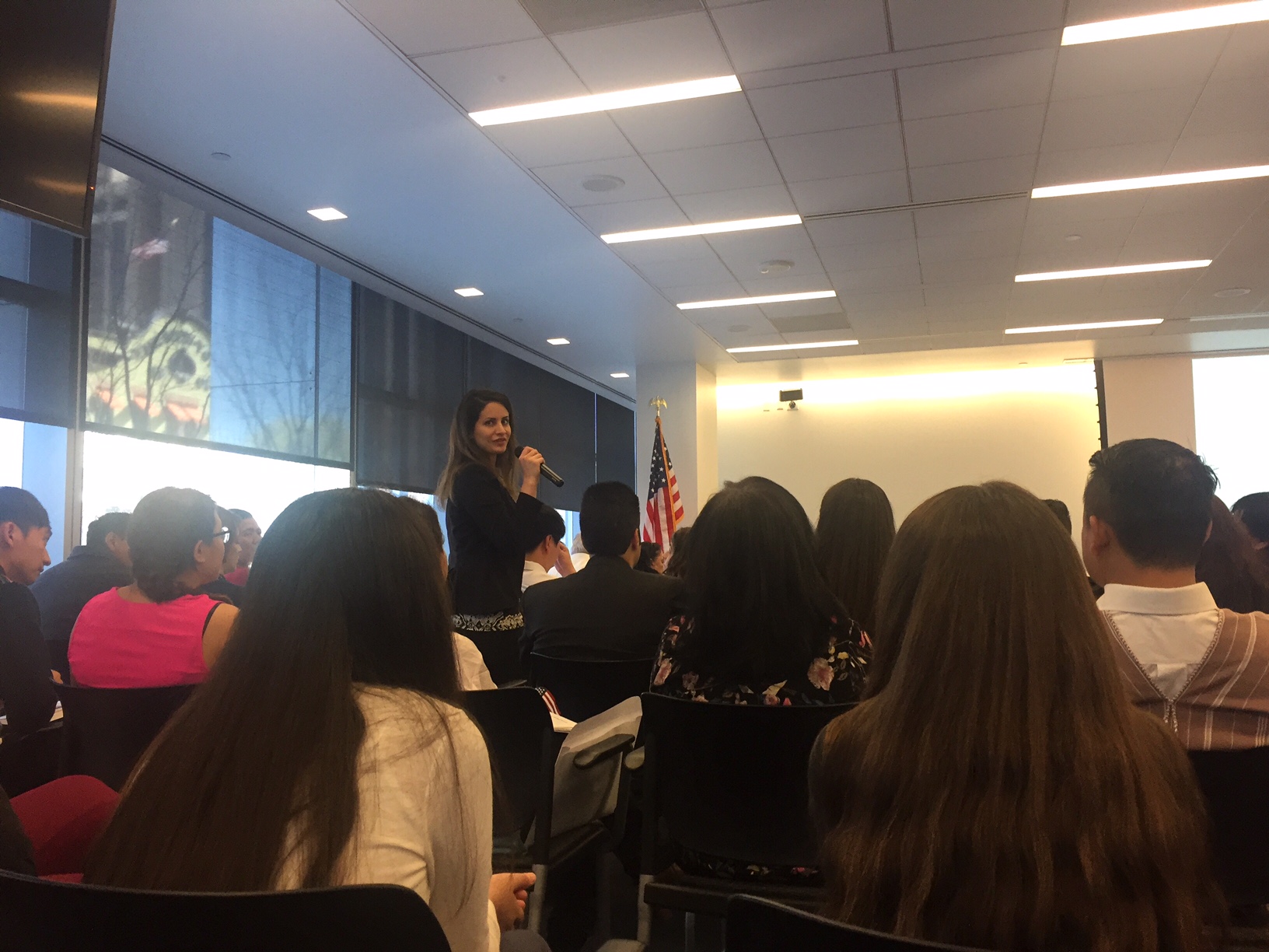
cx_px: 634
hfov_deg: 61.7
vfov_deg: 48.2
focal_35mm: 29
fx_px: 1063
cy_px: 476
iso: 50
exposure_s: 1/30
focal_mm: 4.15
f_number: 2.2
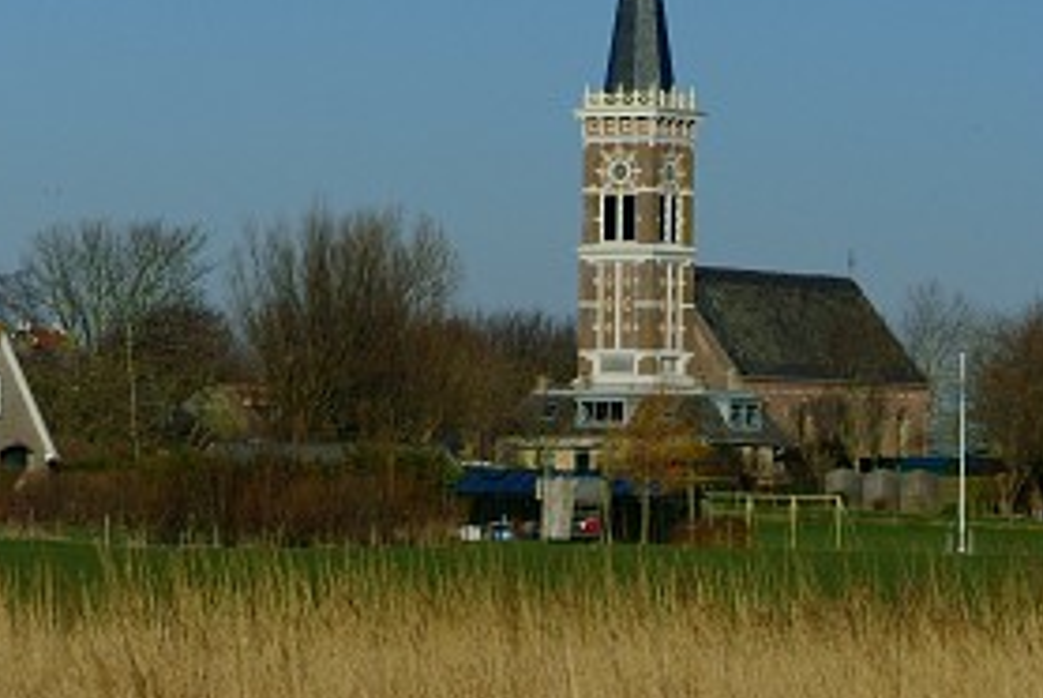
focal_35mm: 207
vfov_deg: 6.6
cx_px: 311
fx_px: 6003
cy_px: 205
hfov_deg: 9.9
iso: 800
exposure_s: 1/4000
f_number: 9.5
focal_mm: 85
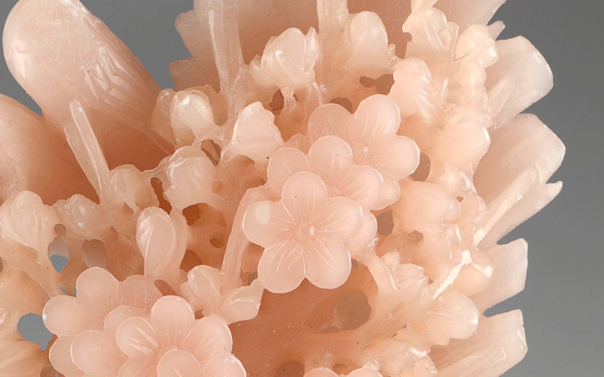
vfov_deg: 11.3
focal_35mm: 116
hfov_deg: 18.0
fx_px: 1910
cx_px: 302
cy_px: 282
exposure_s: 1/80
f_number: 14
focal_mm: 50
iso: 100
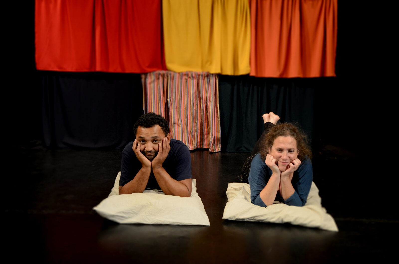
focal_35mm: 36
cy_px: 132
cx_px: 200
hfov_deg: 53.2
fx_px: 398
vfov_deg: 36.7
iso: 640
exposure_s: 1/50
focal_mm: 24
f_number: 4
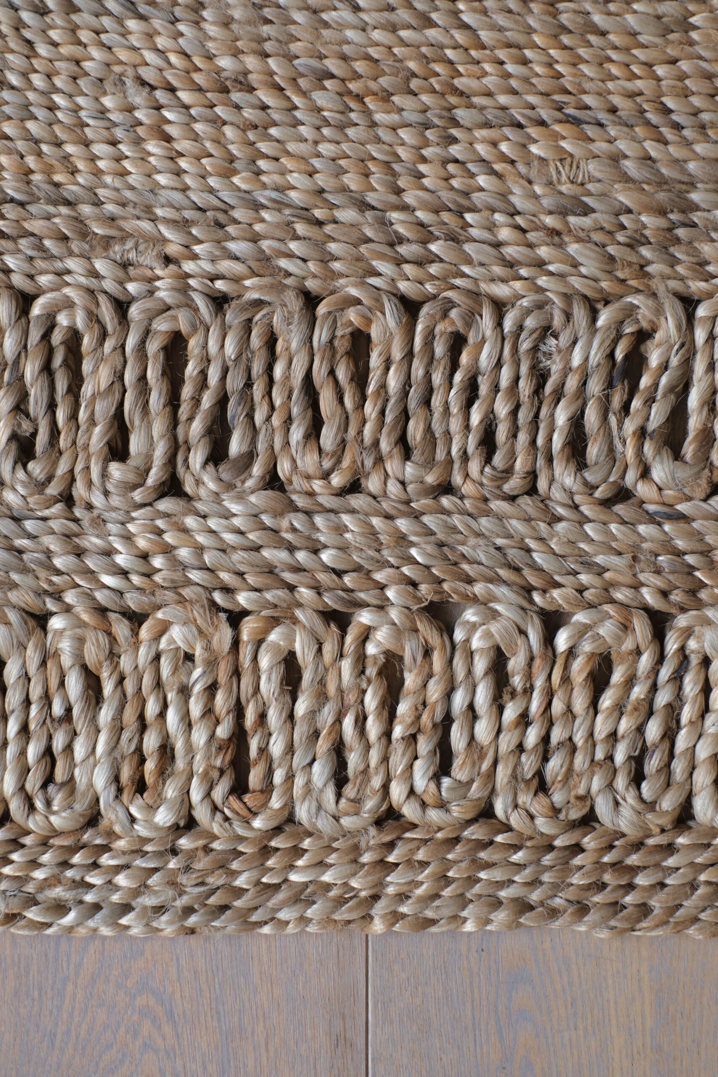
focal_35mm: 53
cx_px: 359
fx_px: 1585
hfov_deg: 25.5
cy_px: 538
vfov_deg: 37.5
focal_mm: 35
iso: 250
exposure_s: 1/52
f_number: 2.8
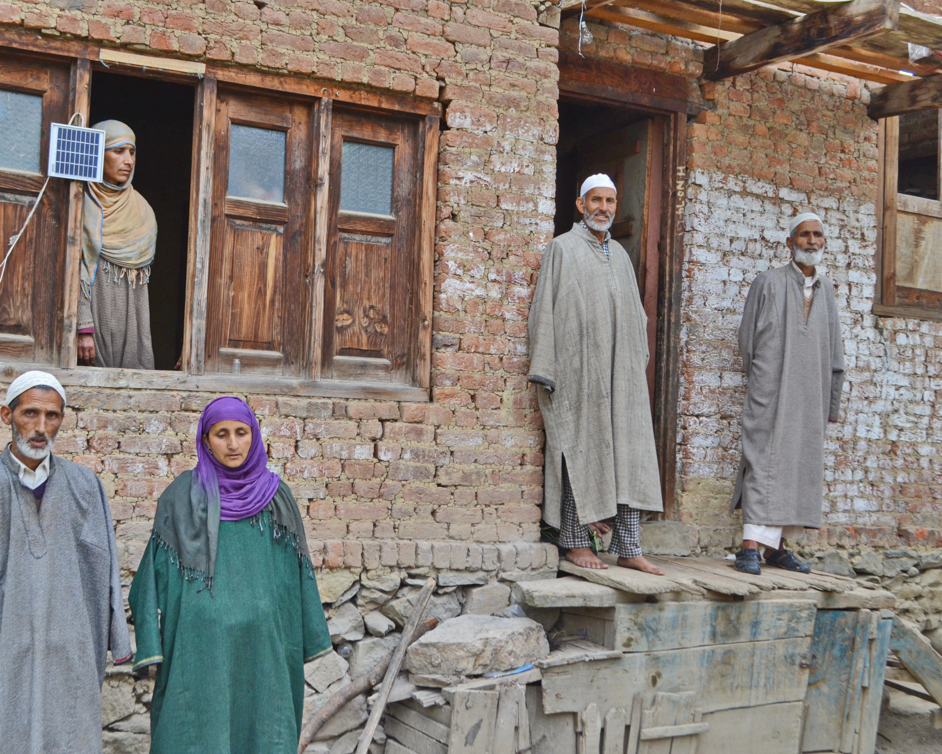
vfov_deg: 36.5
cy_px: 377
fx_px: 1143
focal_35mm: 41
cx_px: 449
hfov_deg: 44.8
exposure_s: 1/125
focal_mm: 24
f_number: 5.6
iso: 400
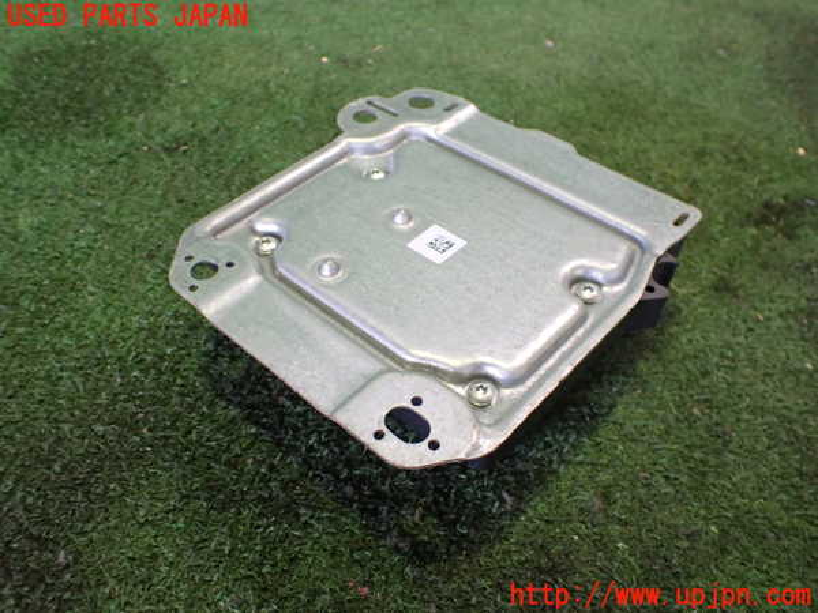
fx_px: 709
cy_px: 306
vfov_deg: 46.8
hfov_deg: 60.0
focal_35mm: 30
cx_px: 409
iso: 800
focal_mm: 5.4
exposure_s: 1/80
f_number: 2.3
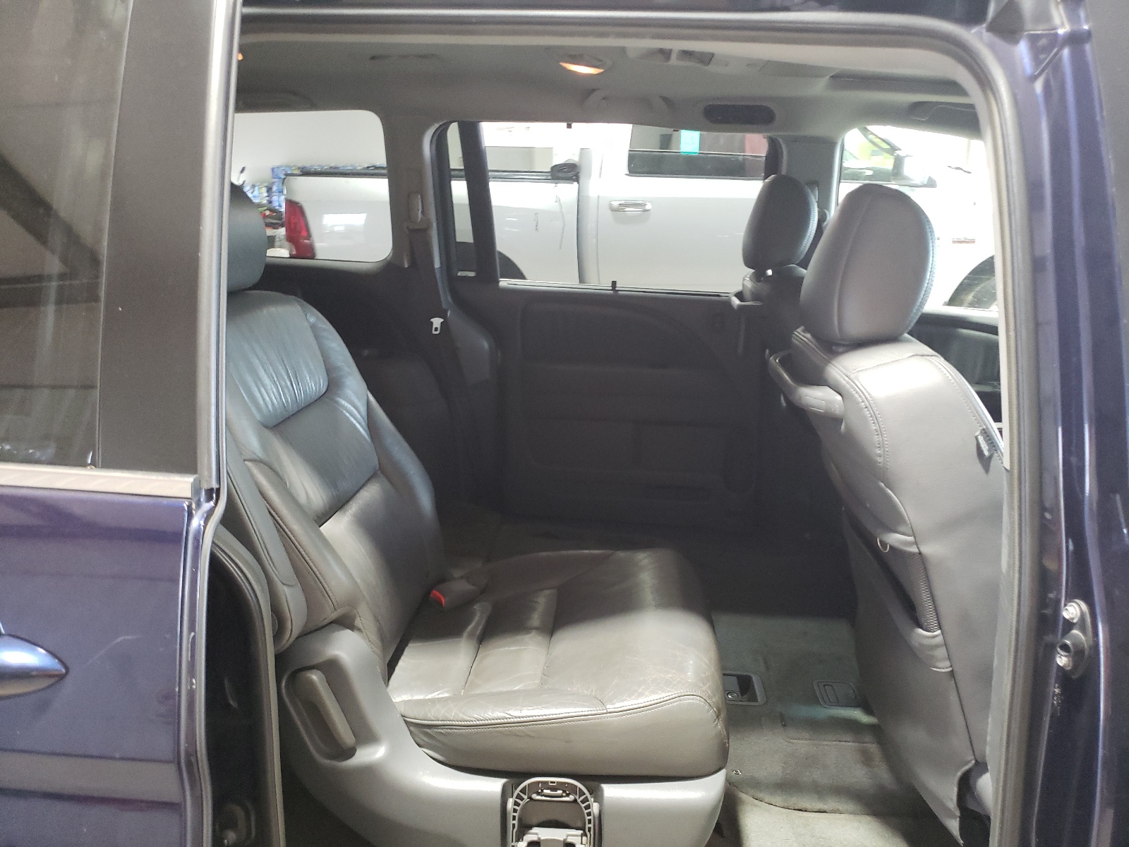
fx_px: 848
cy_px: 424
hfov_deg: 67.3
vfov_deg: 53.1
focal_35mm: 26
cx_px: 564
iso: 344
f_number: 1.5
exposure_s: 1/60.2
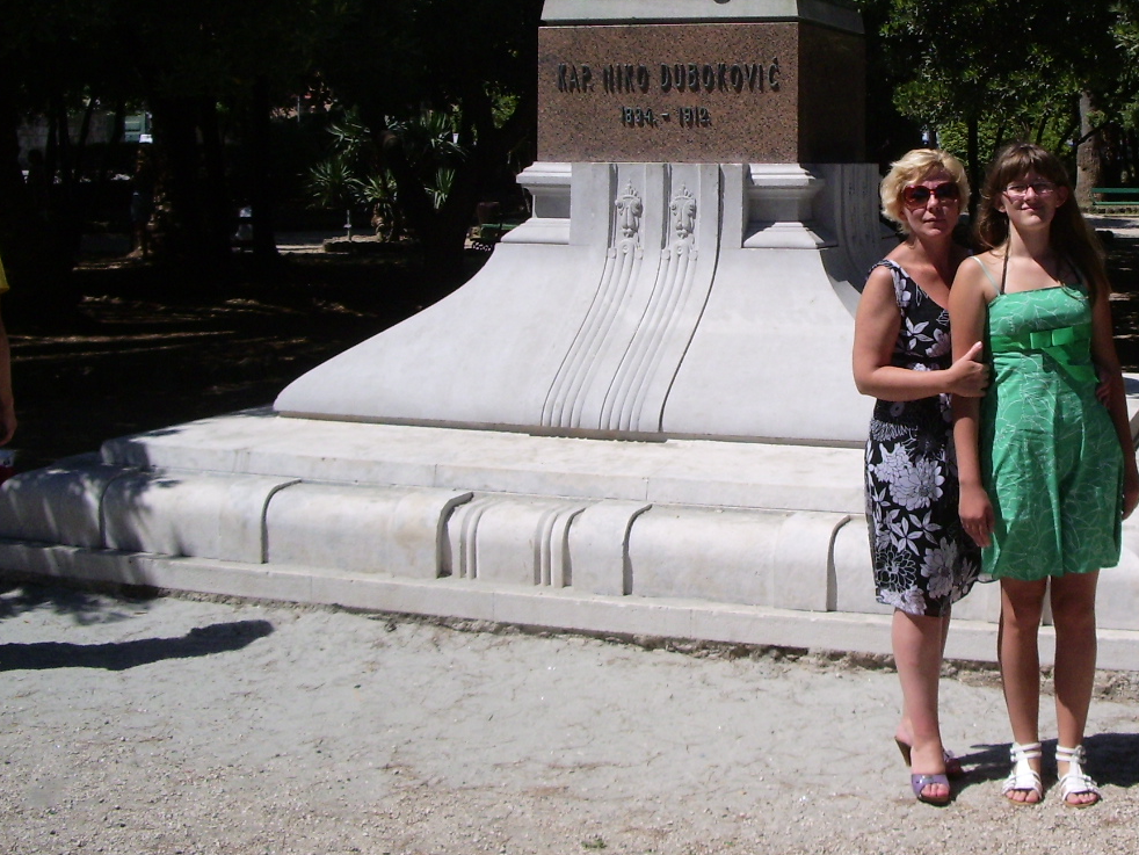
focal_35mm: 57
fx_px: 1876
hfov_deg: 33.5
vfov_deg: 25.2
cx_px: 741
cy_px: 160
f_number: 4.3
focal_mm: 5.8
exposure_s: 1/1000
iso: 80
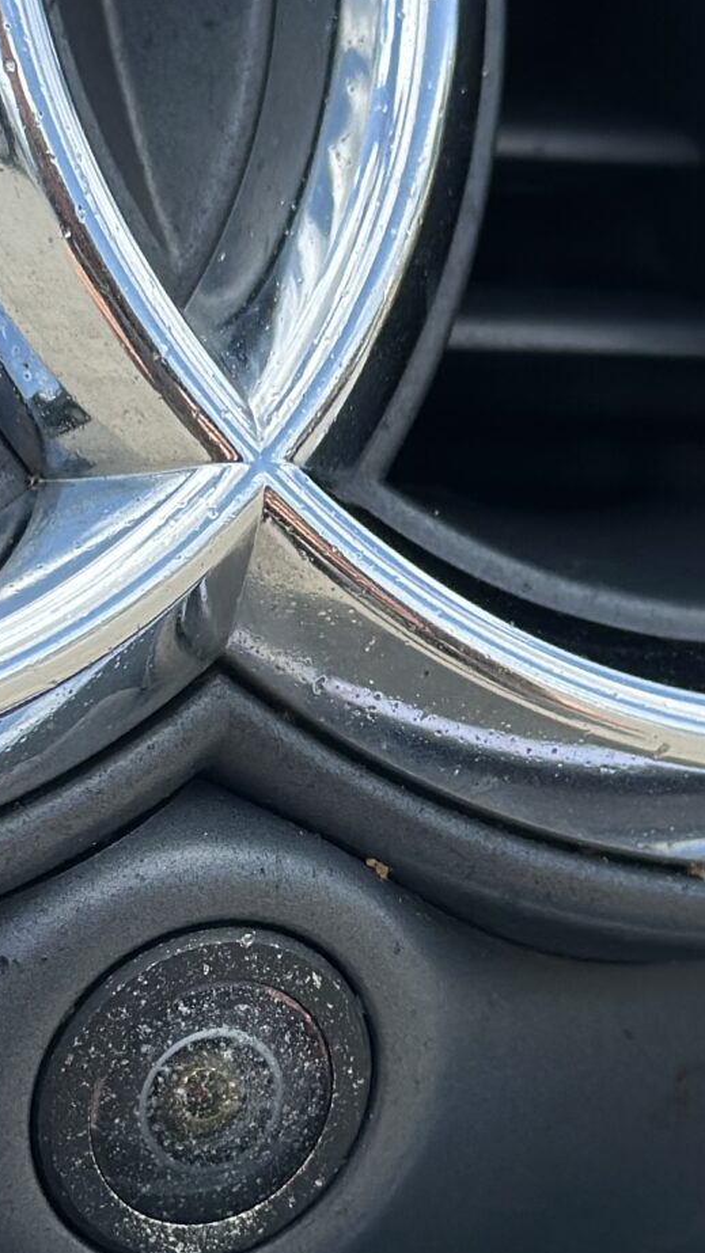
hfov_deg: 8.3
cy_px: 839
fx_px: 4820
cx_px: 99
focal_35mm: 145
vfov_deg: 14.8
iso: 80
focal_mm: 6.86
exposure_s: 1/2160
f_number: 1.78
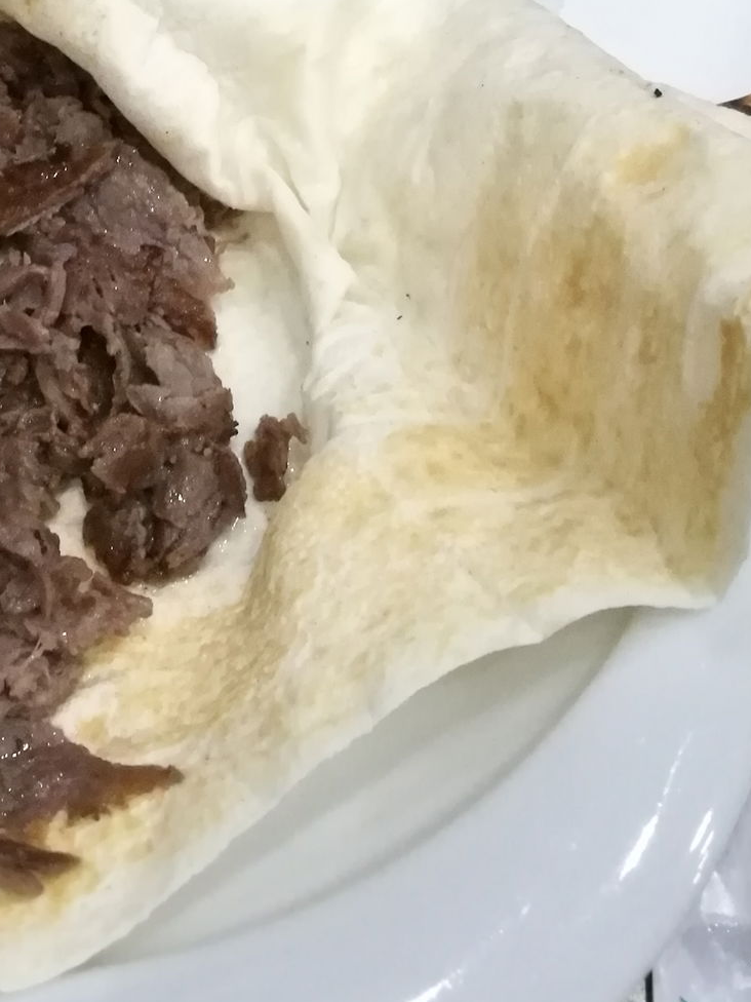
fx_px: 1707
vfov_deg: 30.4
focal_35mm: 59
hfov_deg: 23.7
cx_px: -16
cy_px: 1
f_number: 4
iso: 1000
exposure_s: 1/16.7
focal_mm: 4.5
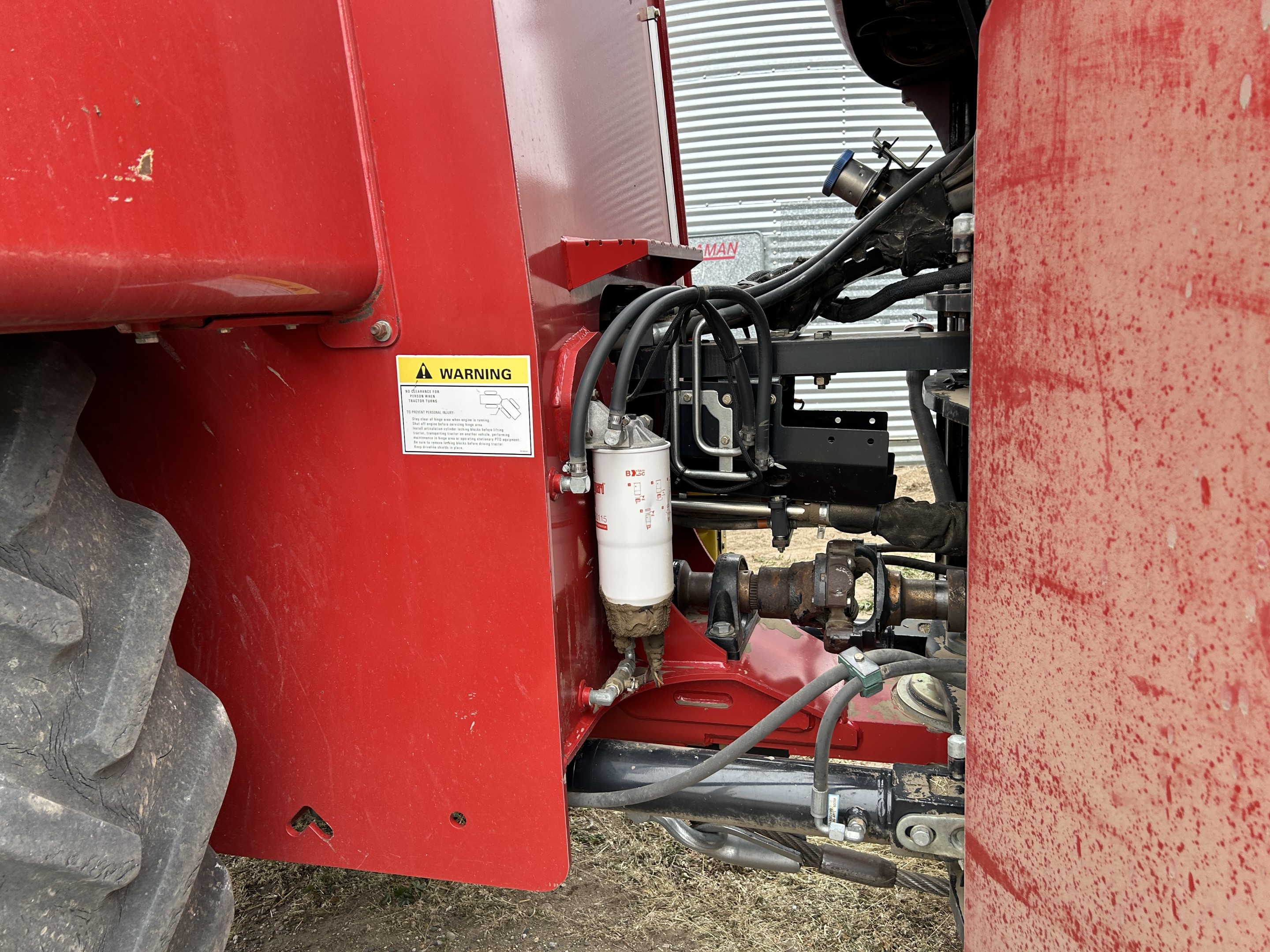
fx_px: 954
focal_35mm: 26
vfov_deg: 53.1
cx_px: 635
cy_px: 476
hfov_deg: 67.3
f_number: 1.5
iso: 64
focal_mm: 5.7
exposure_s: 1/121
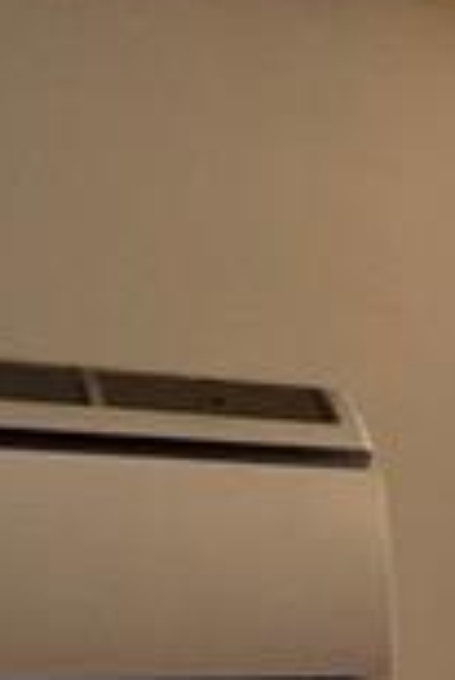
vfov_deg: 20.8
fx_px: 1702
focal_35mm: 90
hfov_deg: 9.7
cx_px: 1533
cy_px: 857
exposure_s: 1/120
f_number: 1.8
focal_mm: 1.57
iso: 200
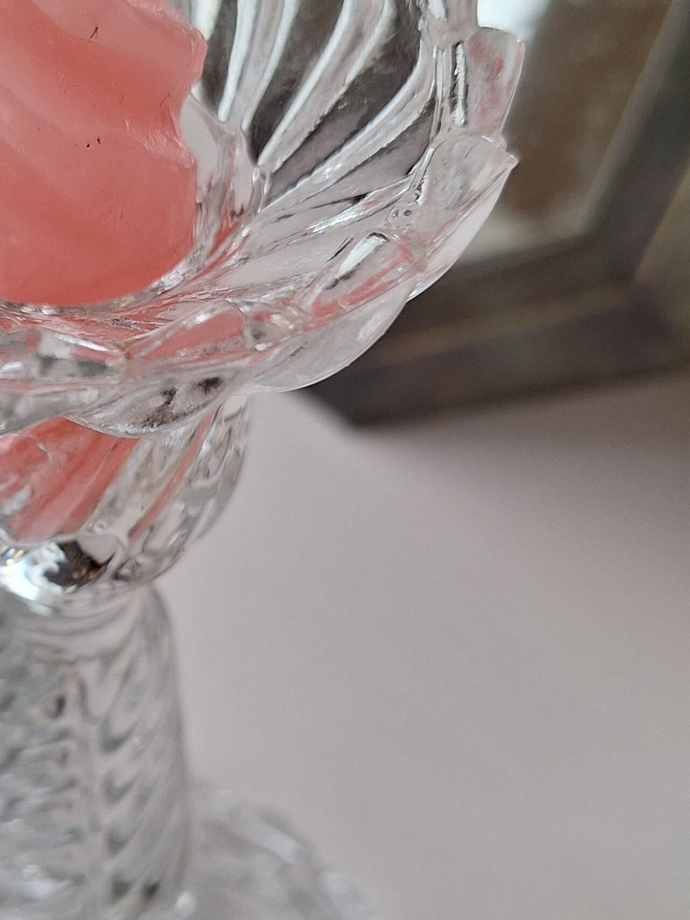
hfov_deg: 25.8
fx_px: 1461
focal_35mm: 55
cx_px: 83
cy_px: 578
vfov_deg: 34.7
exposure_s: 1/100
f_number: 1.8
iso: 80
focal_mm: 5.54
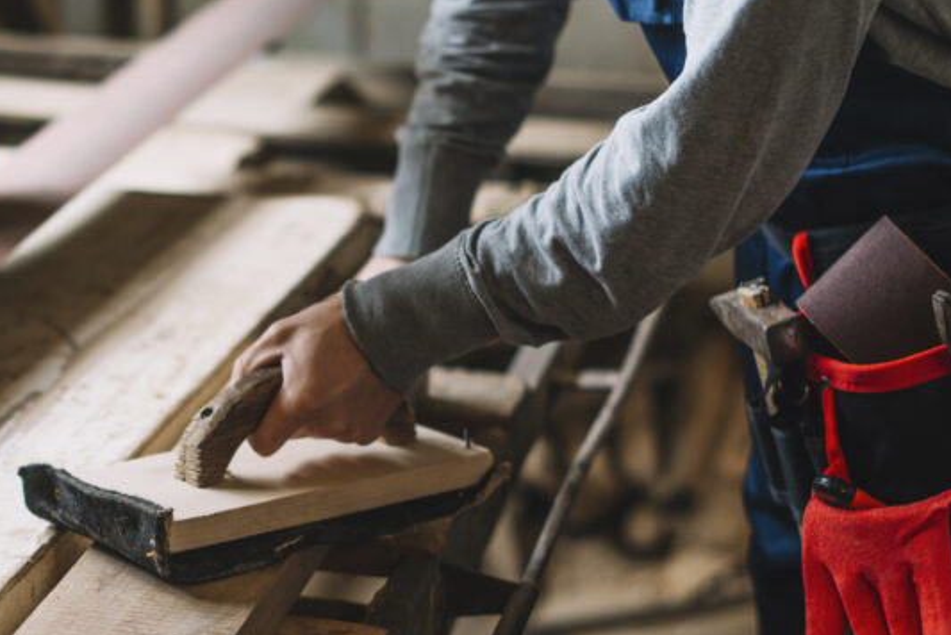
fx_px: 2537
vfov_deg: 14.2
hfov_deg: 21.0
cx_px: 186
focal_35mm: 96
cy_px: 488
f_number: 2.2
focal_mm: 50
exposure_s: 1/160
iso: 320
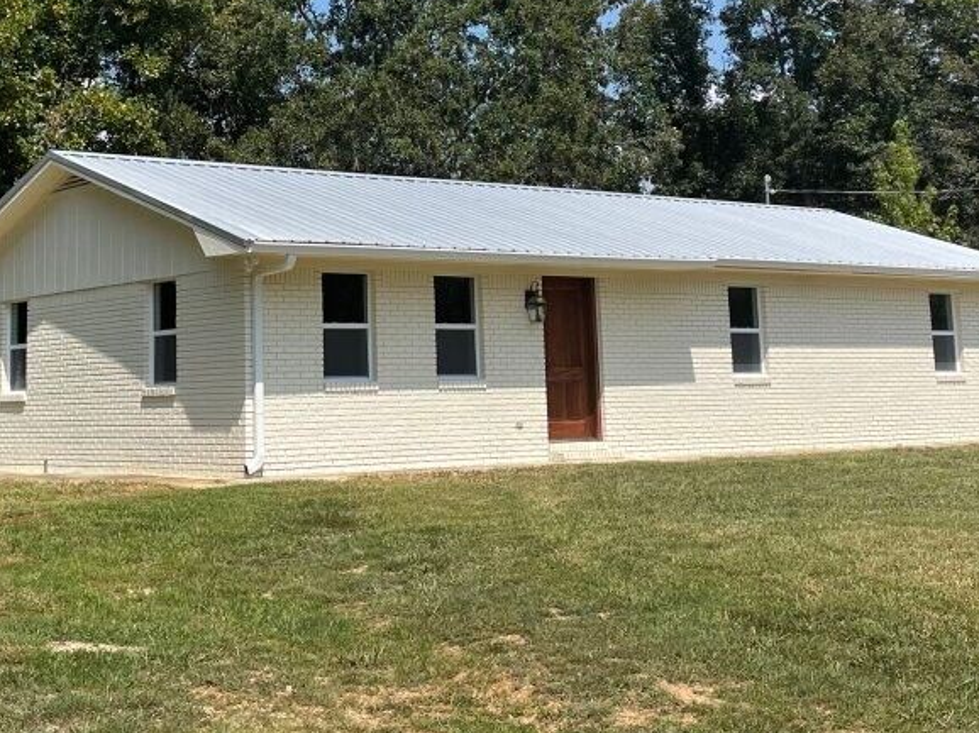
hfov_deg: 32.1
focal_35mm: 60
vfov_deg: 24.0
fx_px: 1696
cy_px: 146
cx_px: 384
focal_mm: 4.2
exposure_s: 1/3731
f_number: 1.6
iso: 32
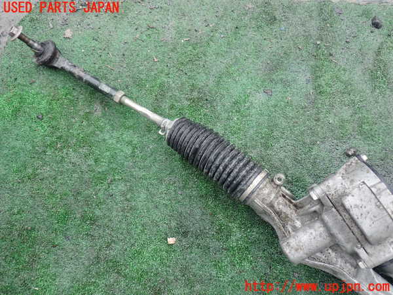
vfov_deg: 46.8
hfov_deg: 60.0
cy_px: 148
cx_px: 196
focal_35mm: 30
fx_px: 341
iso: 100
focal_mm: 5.4
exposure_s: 1/100
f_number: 2.3
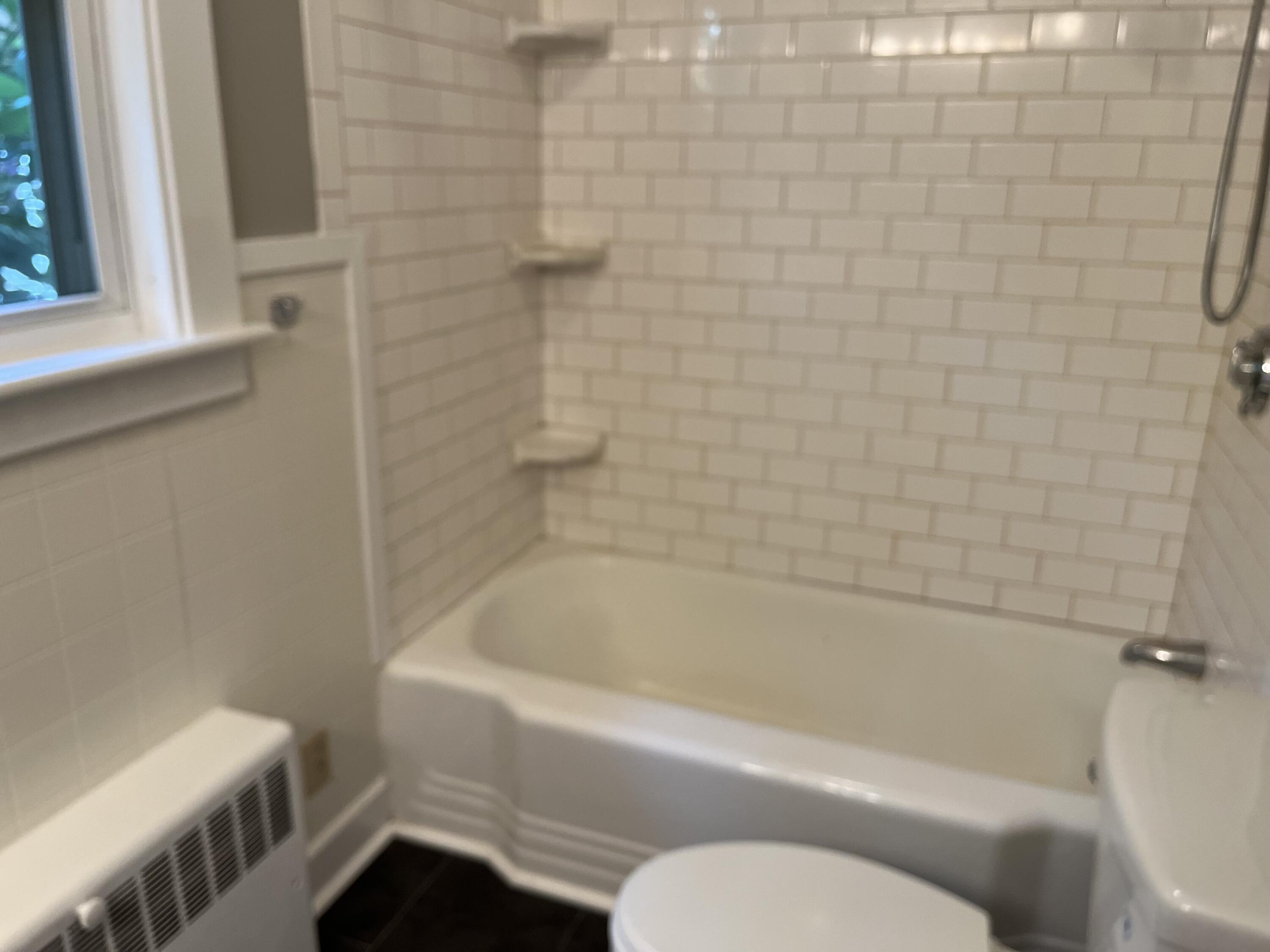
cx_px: 635
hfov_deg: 67.3
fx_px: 954
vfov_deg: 53.1
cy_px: 476
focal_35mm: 26
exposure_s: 1/60
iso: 100
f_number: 1.6
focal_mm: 5.1
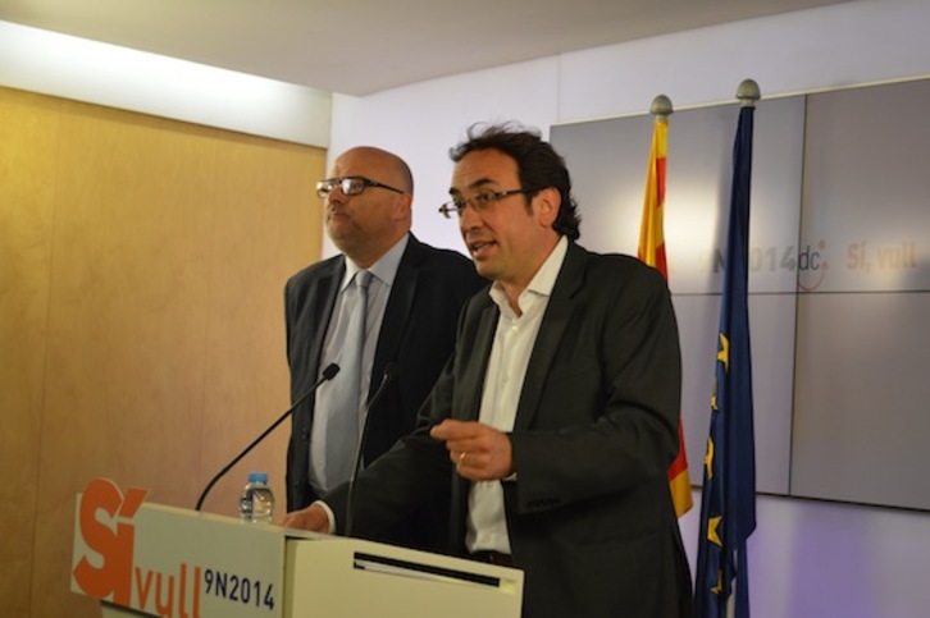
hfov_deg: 35.1
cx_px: 465
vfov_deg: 23.7
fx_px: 1471
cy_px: 309
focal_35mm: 57
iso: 400
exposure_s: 1/60
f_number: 5
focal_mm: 38
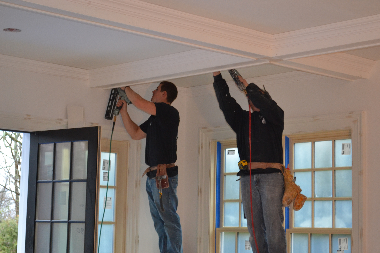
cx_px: 190
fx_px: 871
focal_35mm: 82
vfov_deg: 16.6
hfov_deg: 24.6
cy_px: 126
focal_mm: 55
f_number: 5.6
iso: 1400
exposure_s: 1/60
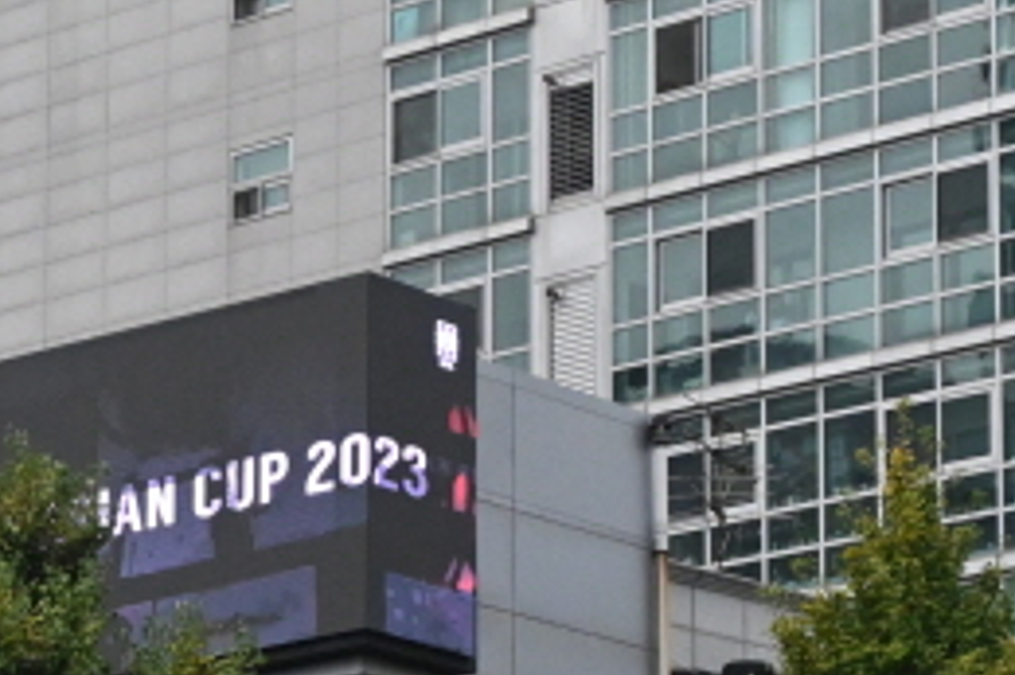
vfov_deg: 7.4
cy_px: 979
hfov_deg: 11.3
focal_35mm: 182
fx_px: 5127
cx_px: 418
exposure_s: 1/3200
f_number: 5.6
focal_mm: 31.5
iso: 2800
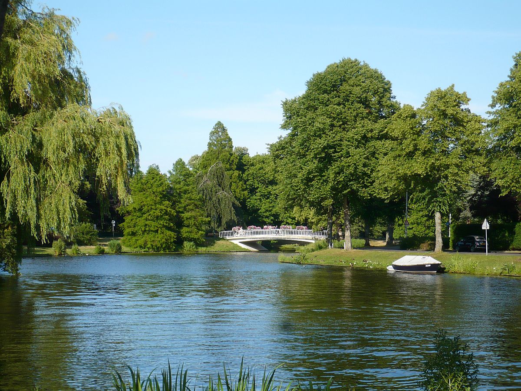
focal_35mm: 84
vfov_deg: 17.6
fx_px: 1264
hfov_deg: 23.3
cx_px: 260
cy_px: 196
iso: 100
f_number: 4.4
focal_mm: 13.9
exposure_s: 1/500
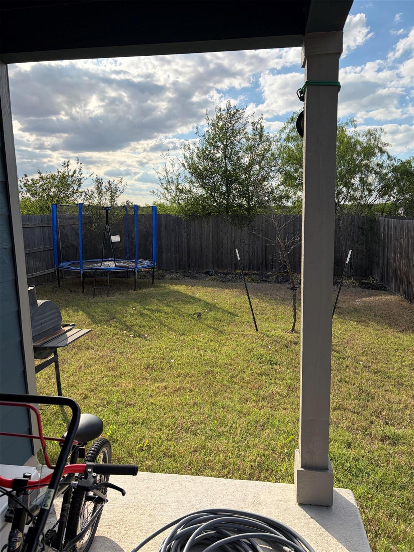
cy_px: 276
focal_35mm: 26
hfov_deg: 53.1
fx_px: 415
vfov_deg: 67.3
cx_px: 207
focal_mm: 5.96
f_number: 1.6
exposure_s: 1/3279
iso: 64
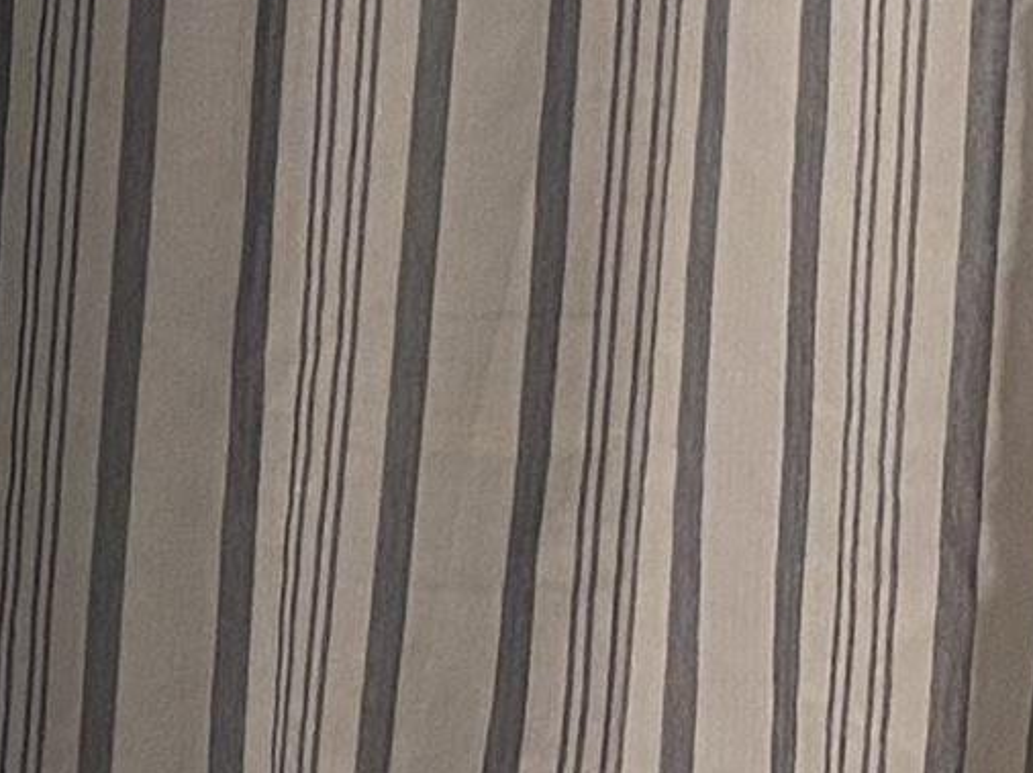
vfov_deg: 8.7
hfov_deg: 10.8
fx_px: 4713
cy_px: -914
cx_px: -1394
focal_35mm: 158
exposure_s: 1/60
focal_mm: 4.25
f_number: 1.8
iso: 80
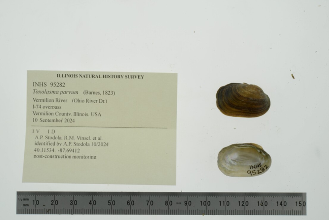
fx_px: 594
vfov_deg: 20.9
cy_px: 102
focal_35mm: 65
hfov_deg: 31.0
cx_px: 159
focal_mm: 60
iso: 100
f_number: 32
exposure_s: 1/10
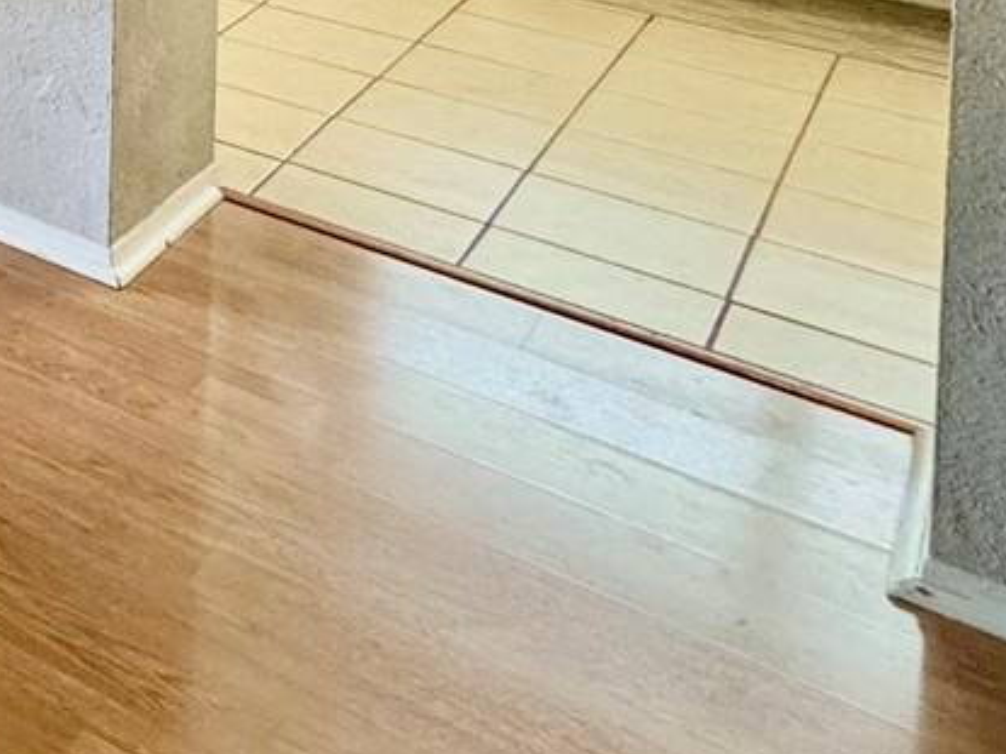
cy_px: -492
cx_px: -846
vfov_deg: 21.0
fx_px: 1569
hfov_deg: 21.4
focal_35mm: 54
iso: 250
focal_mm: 2.22
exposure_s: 1/120
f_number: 2.2
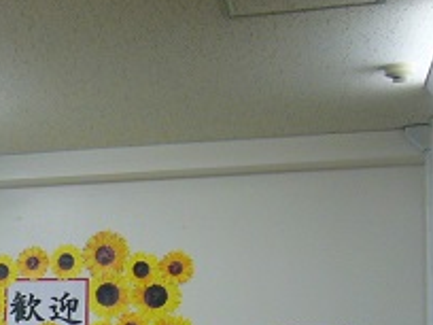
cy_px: 384
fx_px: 1176
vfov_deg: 15.2
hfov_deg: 19.0
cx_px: -157
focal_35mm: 94
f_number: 2.8
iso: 100
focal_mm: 4.6
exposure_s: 1/25
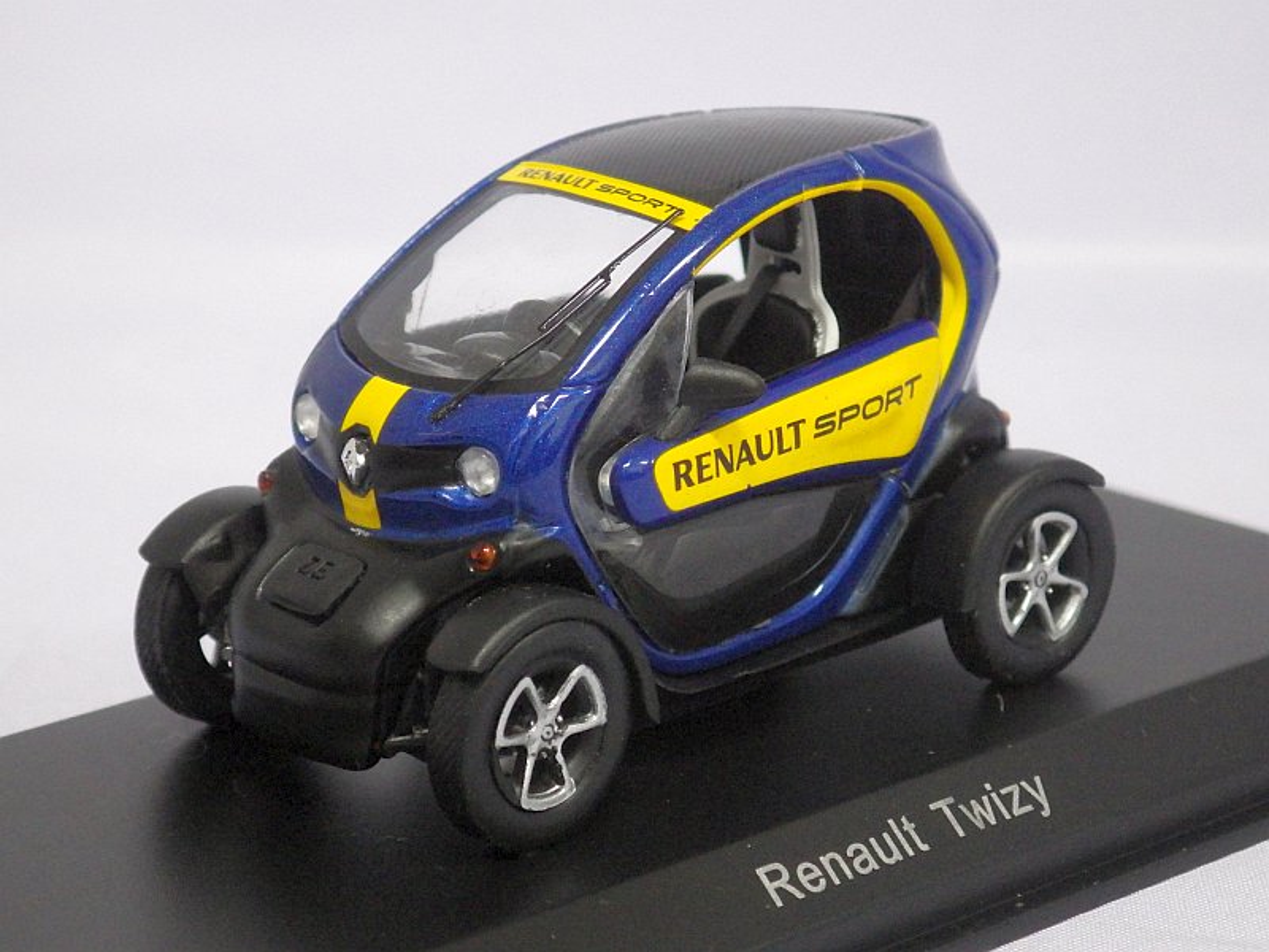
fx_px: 3666
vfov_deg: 14.8
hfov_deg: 19.6
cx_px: 634
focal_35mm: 100
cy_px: 476
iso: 1600
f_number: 4.9
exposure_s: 1/60
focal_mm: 18
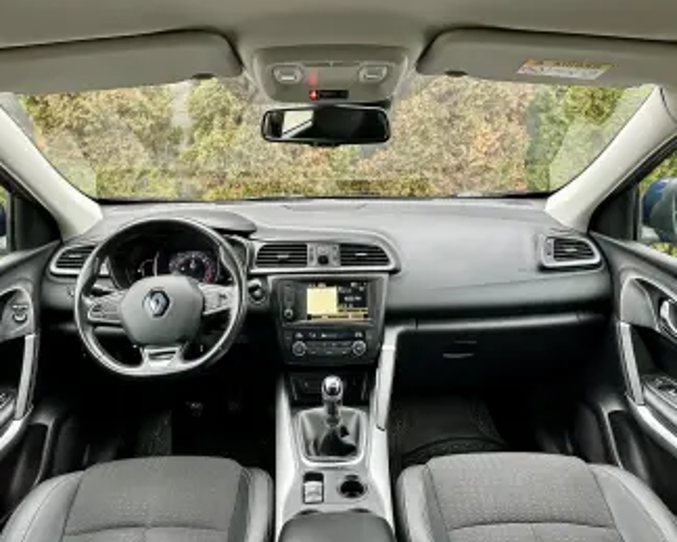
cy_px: 266
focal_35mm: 26
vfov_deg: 54.9
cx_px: 326
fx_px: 521
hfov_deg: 66.0
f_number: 1.78
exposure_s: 1/90
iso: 200
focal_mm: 6.86
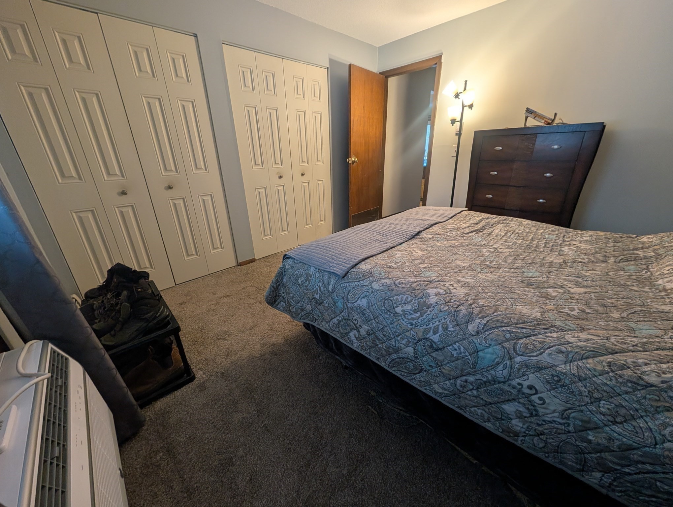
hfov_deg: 110.5
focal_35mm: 12
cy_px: 254
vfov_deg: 94.6
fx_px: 234
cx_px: 336
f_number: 1.7
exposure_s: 1/40
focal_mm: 2.02
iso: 77
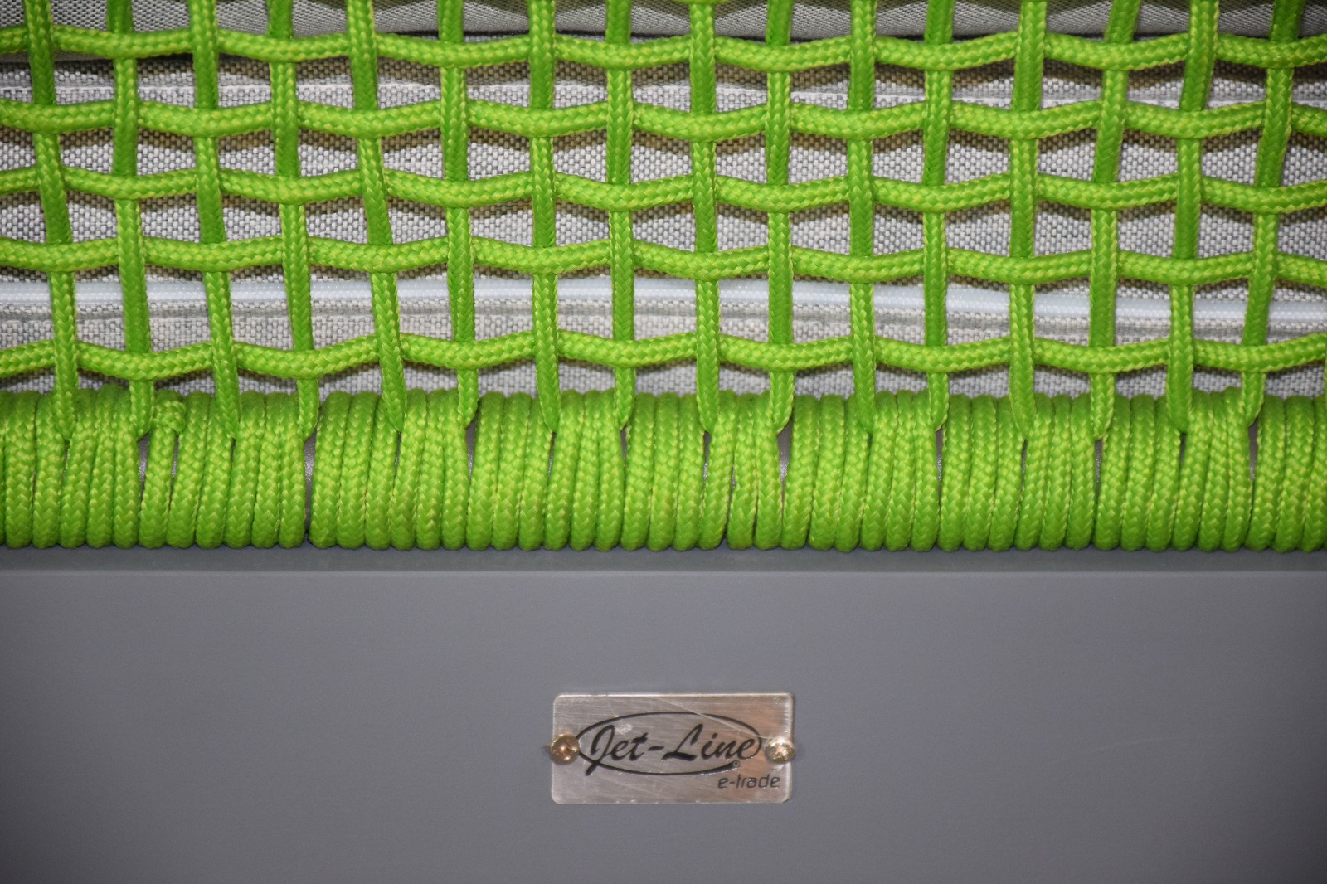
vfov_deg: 6.5
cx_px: 664
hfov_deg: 9.8
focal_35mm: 210
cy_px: 442
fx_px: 7739
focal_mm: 140
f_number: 5.6
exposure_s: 1/60
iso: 1250
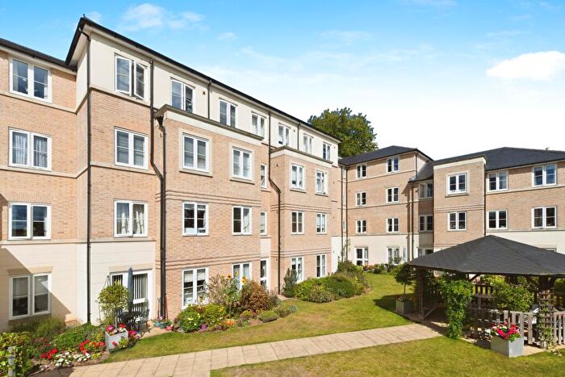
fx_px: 235
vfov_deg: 77.4
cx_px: 282
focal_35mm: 15
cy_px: 188
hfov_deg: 100.4
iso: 640
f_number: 10
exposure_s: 1/2500
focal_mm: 15
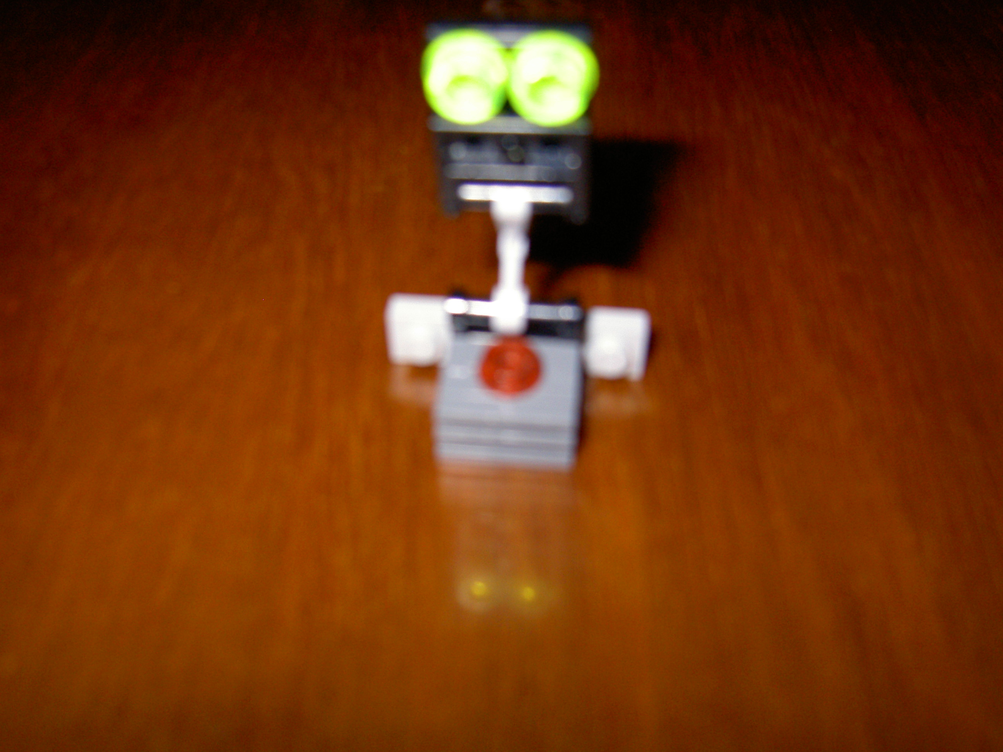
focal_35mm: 34
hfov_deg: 54.0
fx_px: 985
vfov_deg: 41.8
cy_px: 376
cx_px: 502
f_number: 2.8
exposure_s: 1/60
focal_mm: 5.6
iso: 100
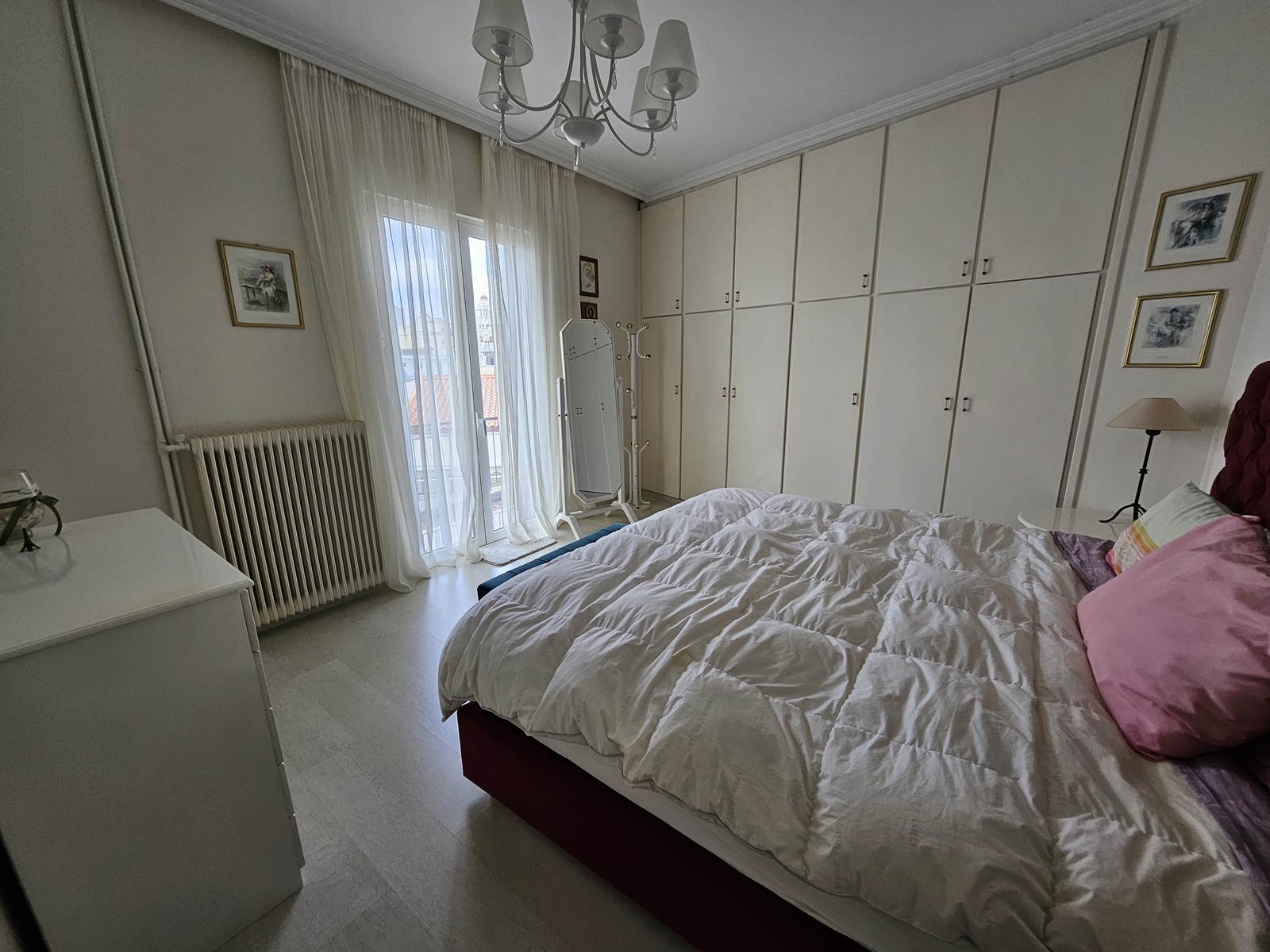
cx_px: 635
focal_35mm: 13
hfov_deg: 106.2
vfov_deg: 89.9
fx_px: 477
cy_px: 476
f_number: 2.2
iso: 50
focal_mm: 1.74
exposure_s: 1/50
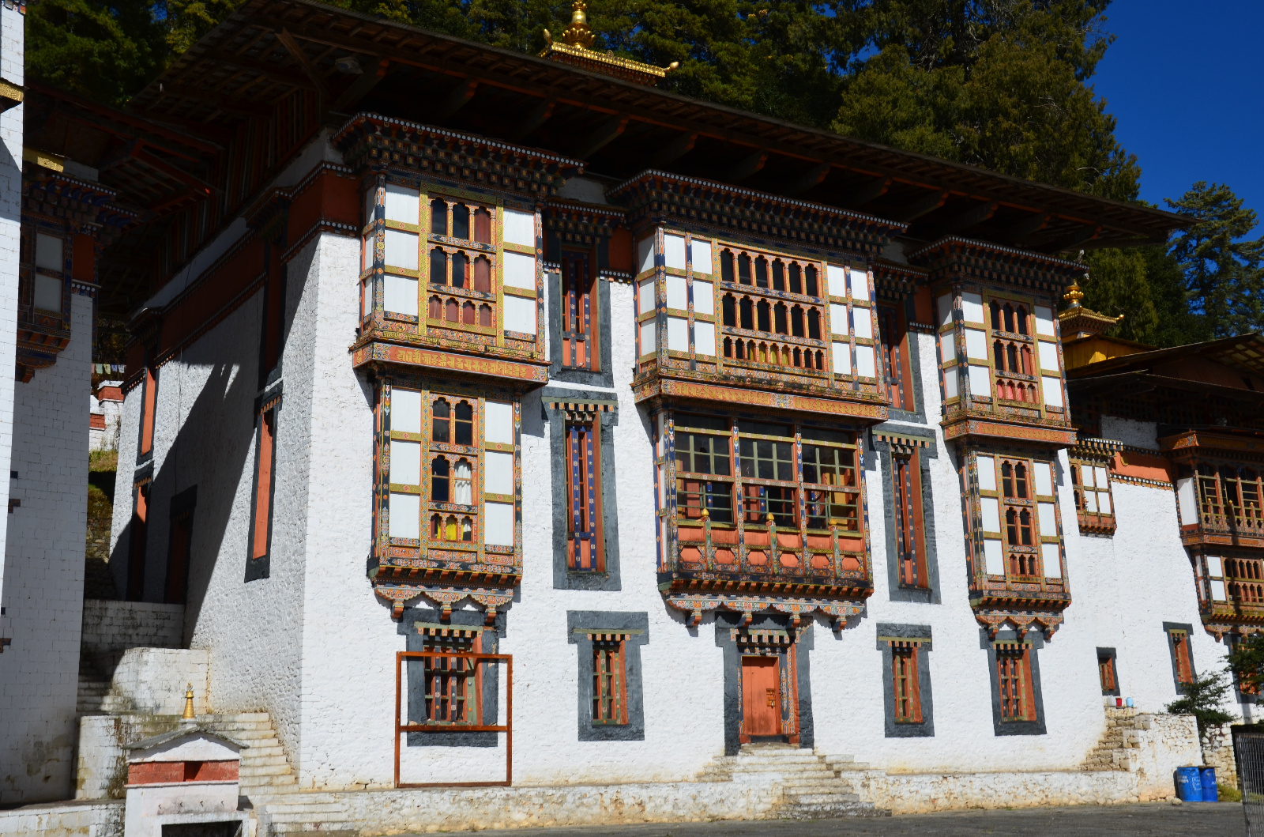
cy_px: 418
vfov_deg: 29.7
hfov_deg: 43.7
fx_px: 1576
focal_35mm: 45
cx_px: 632
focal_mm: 30
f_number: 13
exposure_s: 1/200
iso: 100
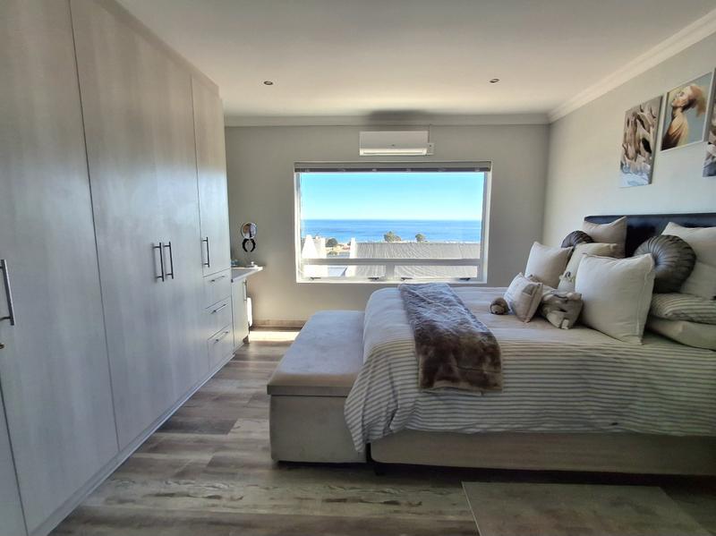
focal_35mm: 16
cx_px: 358
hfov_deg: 94.5
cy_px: 268
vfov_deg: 78.0
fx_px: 331
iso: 40
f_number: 2.2
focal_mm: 1.64
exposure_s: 1/526
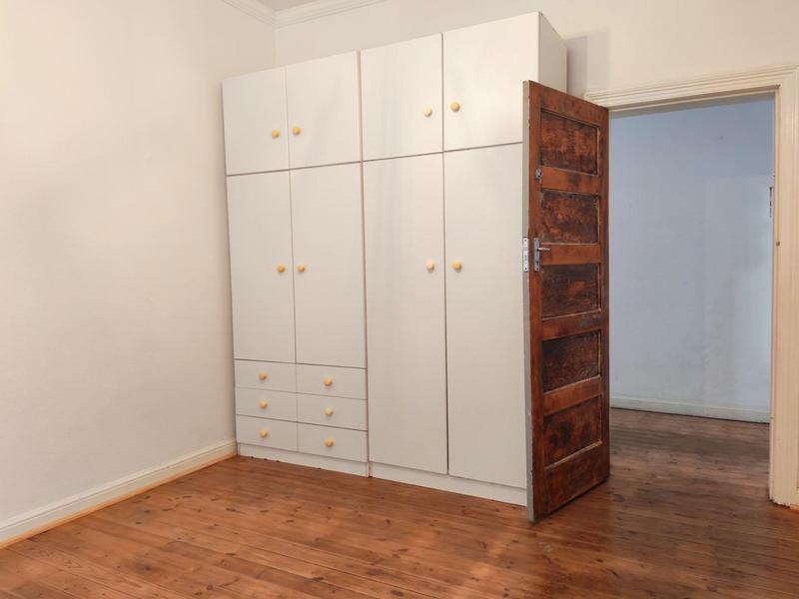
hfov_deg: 65.3
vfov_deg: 51.4
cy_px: 300
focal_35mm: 27
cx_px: 400
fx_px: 623
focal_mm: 6.12
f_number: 1.9
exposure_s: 1/100
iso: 2000
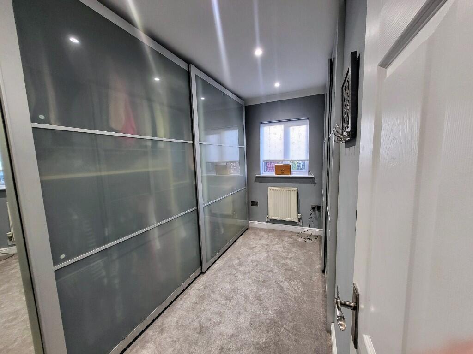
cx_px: 236
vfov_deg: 89.9
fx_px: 178
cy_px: 177
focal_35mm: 13
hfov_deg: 106.2
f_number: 2.2
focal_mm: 1.74
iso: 160
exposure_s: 1/50
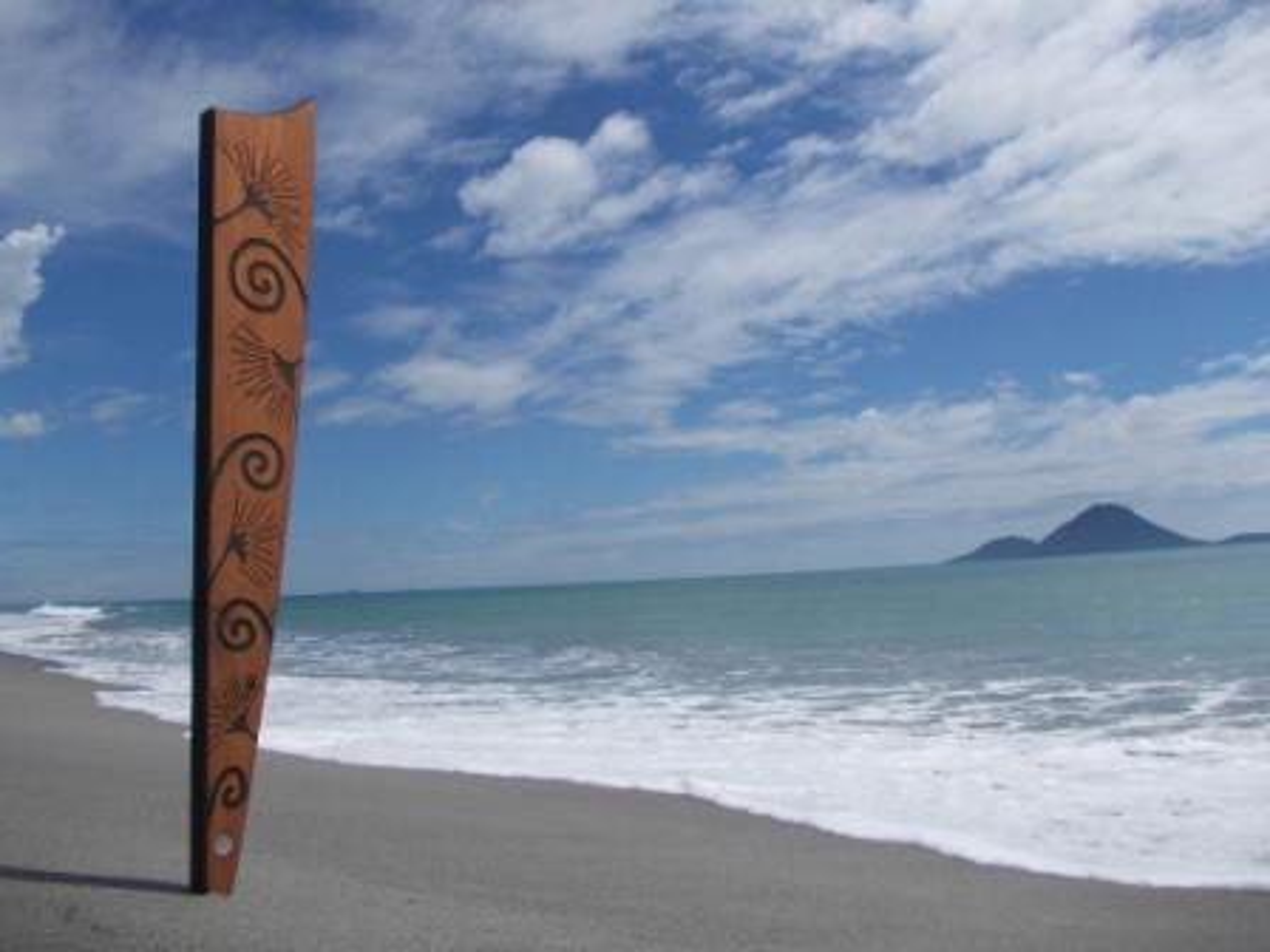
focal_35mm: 28
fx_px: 1027
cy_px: 476
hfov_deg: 63.4
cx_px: 635
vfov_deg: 49.7
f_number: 5.4
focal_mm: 4
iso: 80
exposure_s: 1/1250
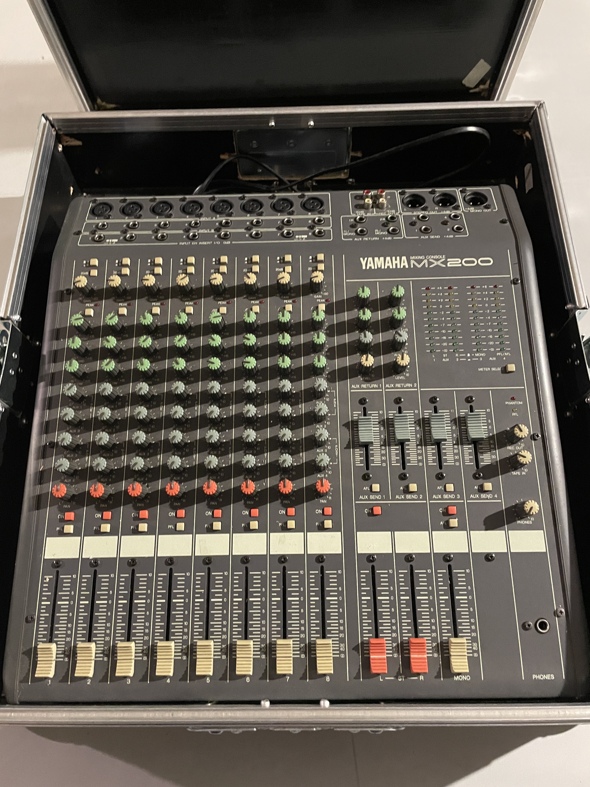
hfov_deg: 53.1
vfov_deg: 67.3
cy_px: 394
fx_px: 591
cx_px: 295
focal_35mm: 26
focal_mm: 4.2
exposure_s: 1/25
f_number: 1.6
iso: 640
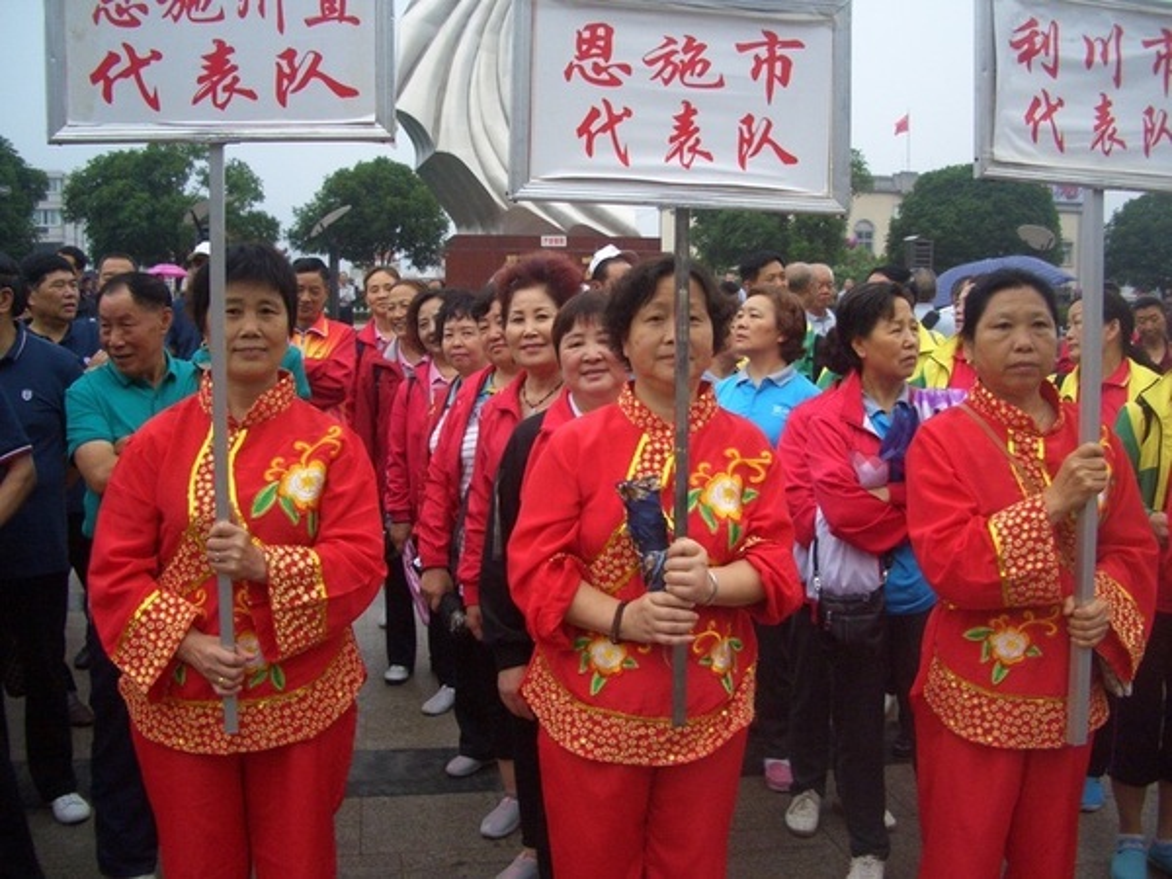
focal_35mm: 35
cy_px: 440
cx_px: 586
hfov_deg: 52.6
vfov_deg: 40.7
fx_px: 1185
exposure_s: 1/200
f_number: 2.6
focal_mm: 5.8
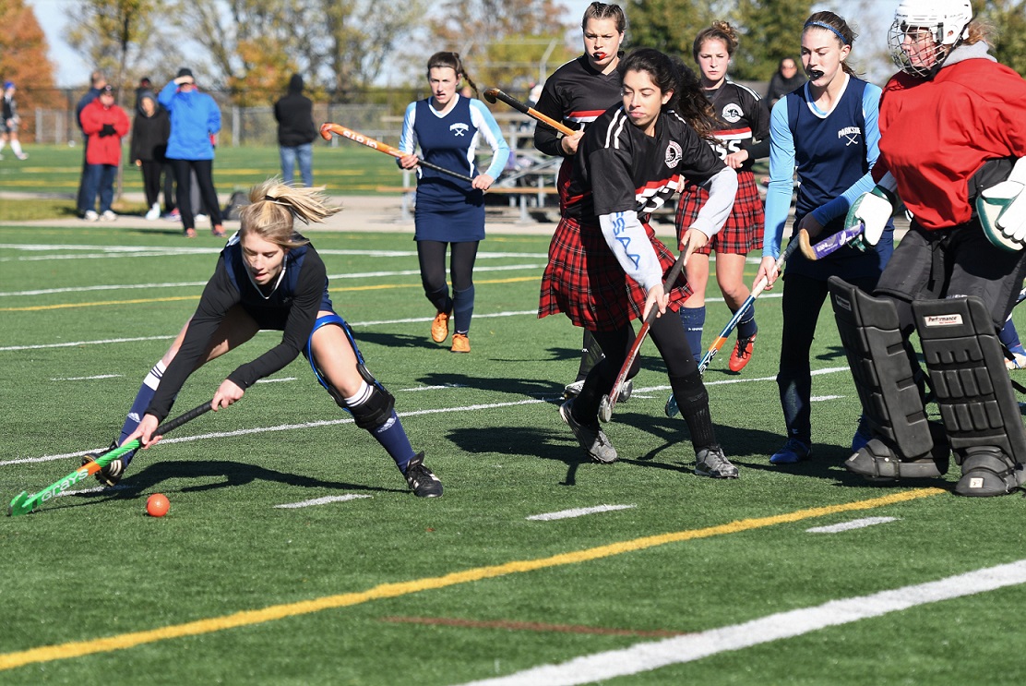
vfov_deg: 8.3
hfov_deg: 12.4
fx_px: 4705
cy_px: 343
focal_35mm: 165
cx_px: 513
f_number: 4
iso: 125
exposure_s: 1/1000
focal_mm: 110
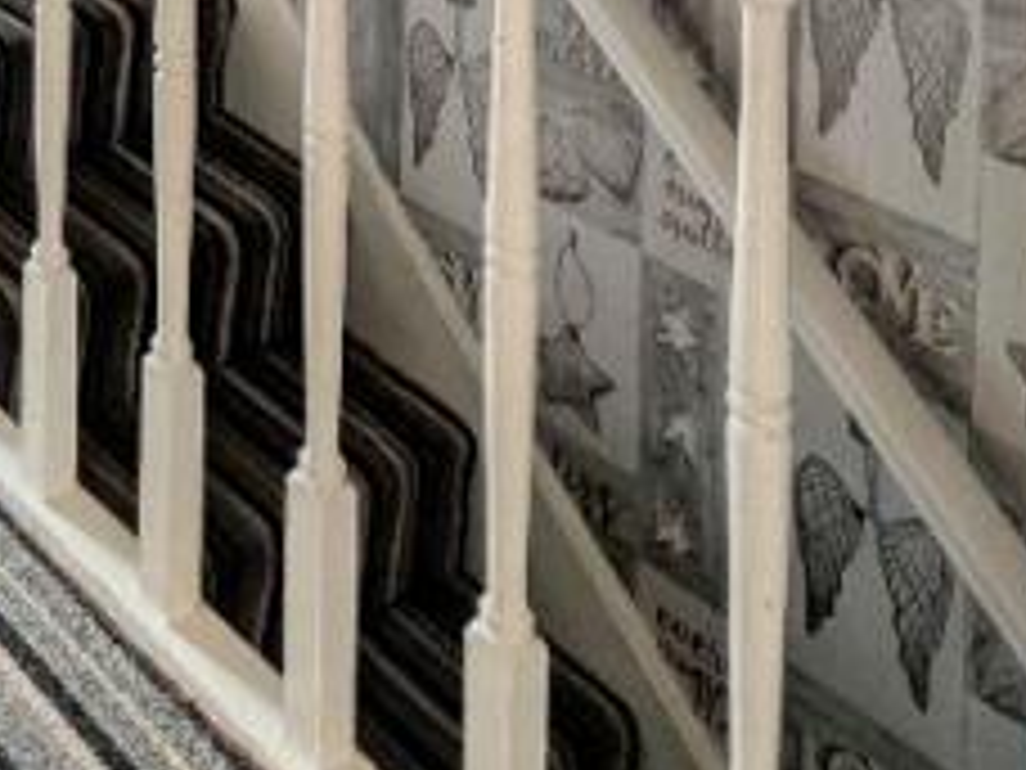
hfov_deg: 30.2
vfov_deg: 19.5
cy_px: -646
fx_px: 1601
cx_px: -207
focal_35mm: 54
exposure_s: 1/25.2
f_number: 1.7
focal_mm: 2.02
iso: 50
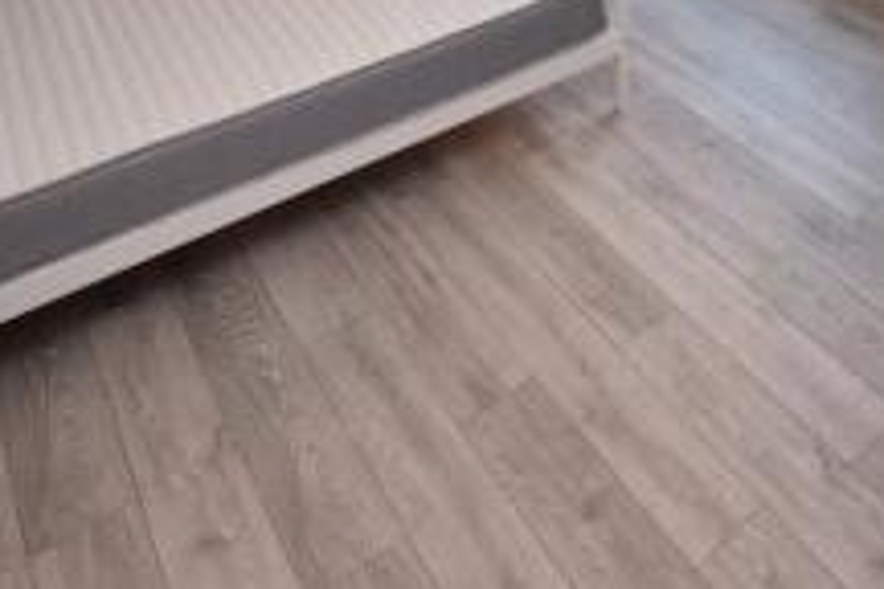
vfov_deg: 34.6
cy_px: -55
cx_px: 671
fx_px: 810
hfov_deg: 54.4
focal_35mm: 33
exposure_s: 1/100
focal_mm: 10
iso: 800
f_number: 5
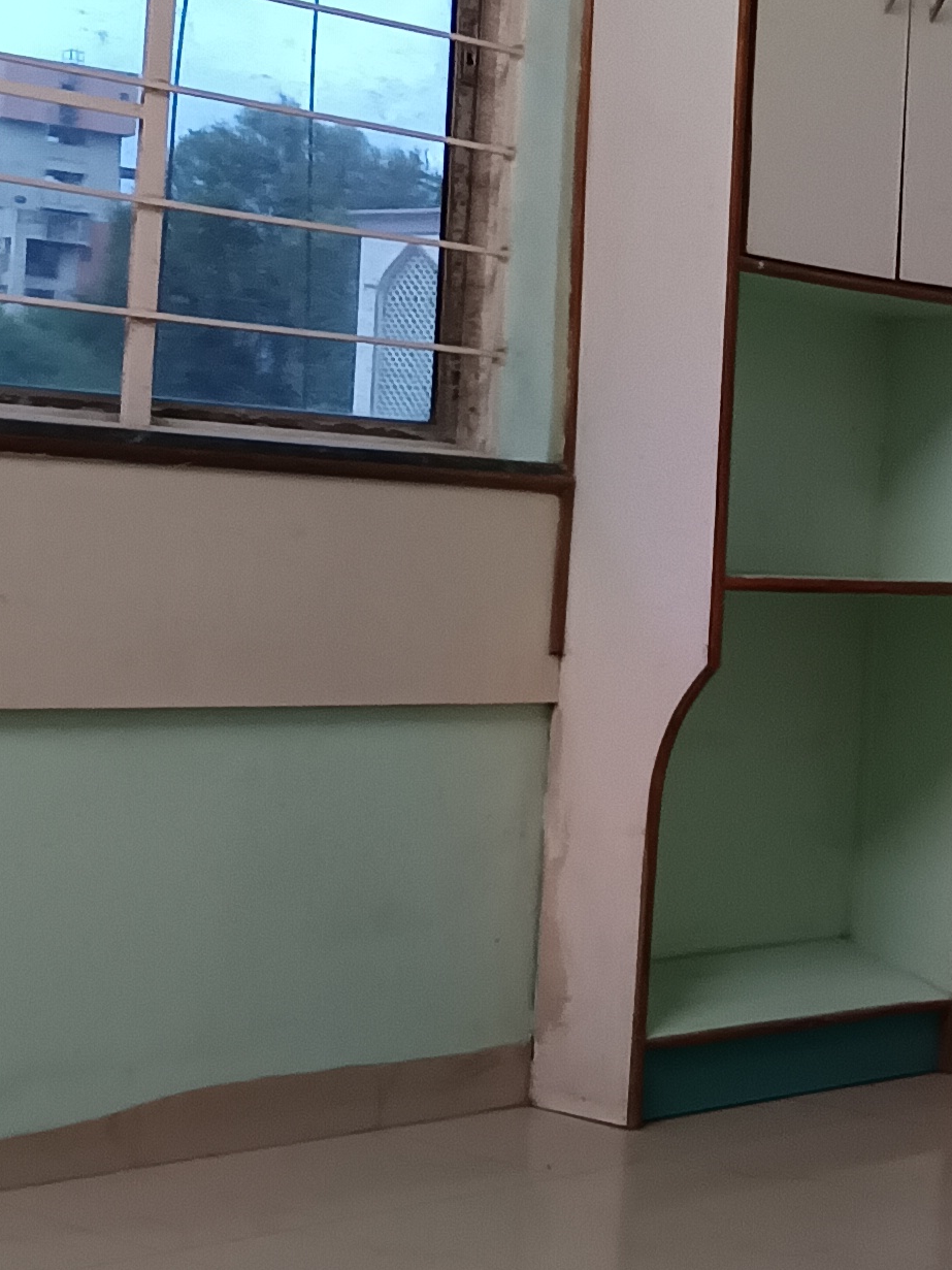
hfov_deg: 18.0
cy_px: 556
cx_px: 1128
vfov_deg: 25.0
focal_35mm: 78
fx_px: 2861
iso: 1473
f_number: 1.7
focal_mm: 5.31
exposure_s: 1/25
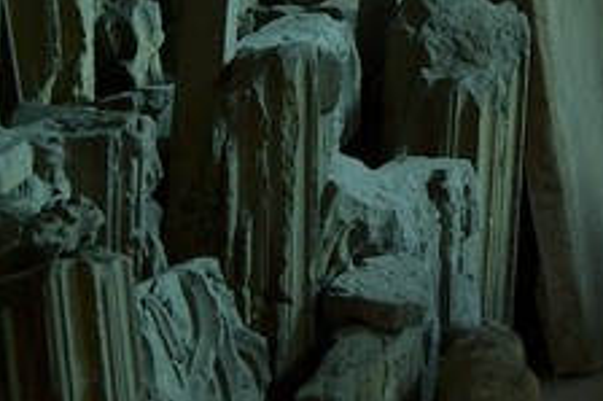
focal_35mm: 250
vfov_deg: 5.2
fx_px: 4184
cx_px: 1634
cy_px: -833
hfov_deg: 7.5
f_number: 10
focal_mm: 35
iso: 100
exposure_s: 5
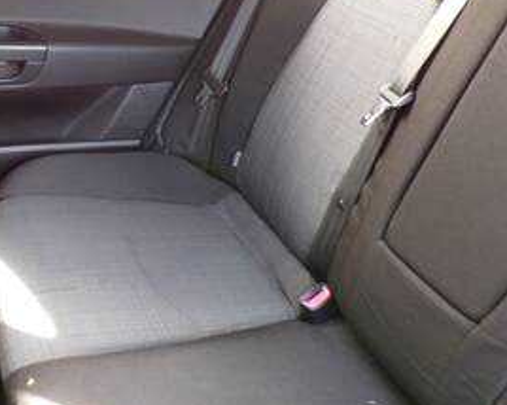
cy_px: 195
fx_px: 630
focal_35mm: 42
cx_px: 206
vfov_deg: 35.6
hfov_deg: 43.7
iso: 176
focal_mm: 4.3
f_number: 3
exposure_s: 1/34
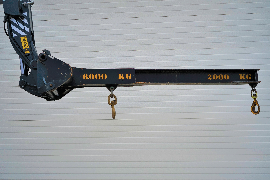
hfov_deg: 44.5
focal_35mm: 44
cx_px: 135
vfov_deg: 30.5
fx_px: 330
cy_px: 90
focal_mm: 44
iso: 320
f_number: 4.5
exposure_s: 1/160
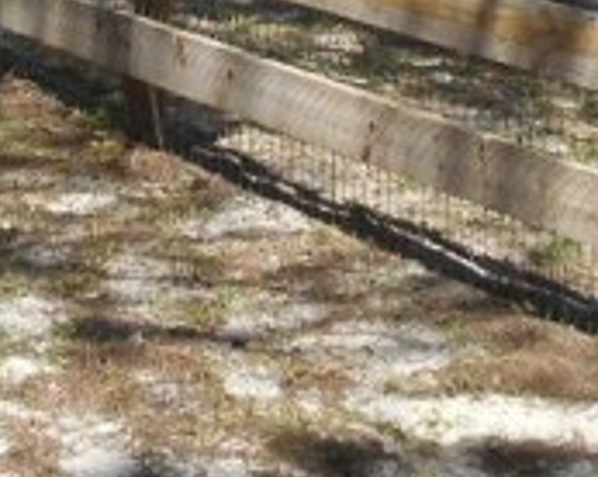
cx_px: 384
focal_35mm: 168
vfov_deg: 8.8
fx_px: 2970
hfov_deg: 11.5
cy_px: -411
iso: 80
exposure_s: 1/400
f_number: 4
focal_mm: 5.2
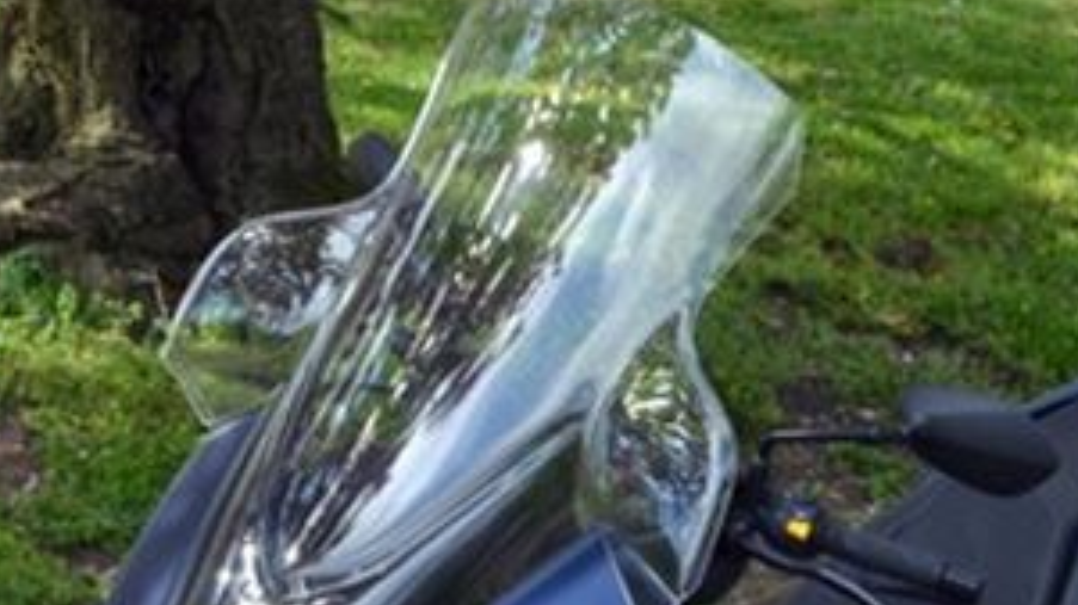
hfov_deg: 15.2
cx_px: 473
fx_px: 4029
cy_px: 107
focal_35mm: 141
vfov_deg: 8.6
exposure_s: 1/200
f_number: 7.1
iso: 200
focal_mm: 28
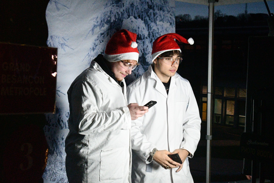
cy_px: 92
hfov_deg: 24.8
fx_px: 624
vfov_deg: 16.6
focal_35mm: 82
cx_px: 137
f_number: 11
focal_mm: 55
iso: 16000
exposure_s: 1/500
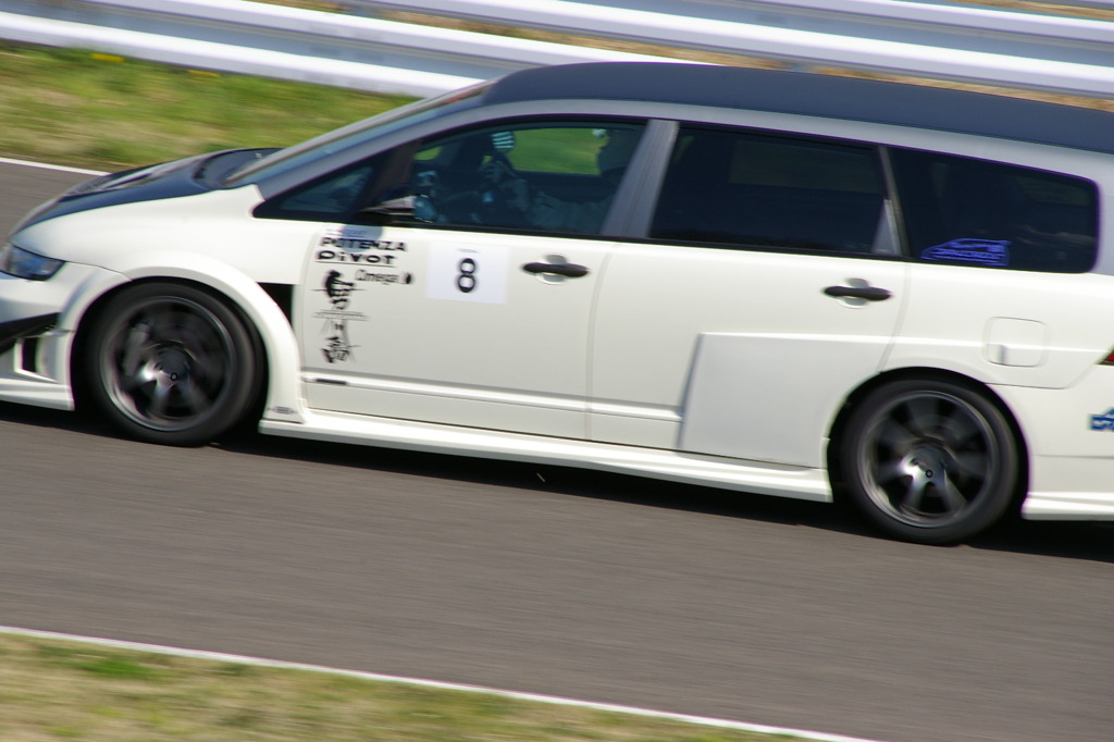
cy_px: 371
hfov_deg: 5.5
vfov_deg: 3.7
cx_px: 557
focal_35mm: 375
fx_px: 11600
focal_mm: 250
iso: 200
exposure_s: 1/125
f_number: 16
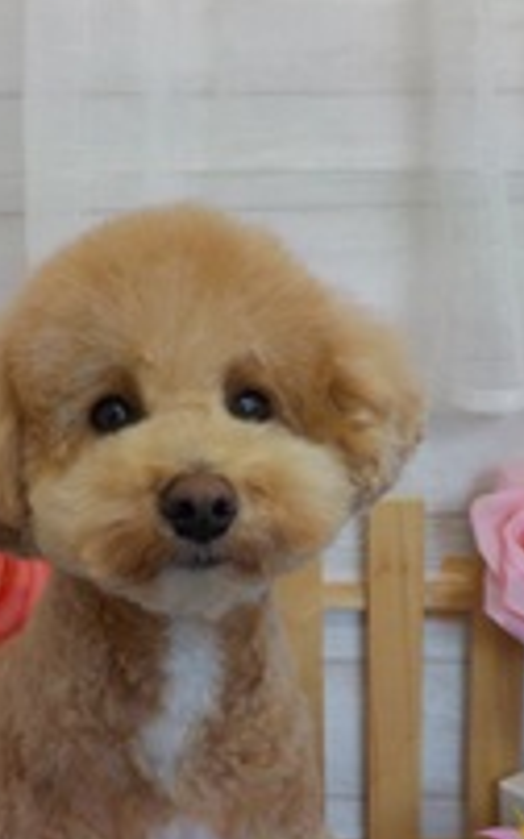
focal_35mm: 63
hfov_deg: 20.6
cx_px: 200
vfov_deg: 31.8
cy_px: 644
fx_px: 1442
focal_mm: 4.1
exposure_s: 1/40
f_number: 3.3
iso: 125
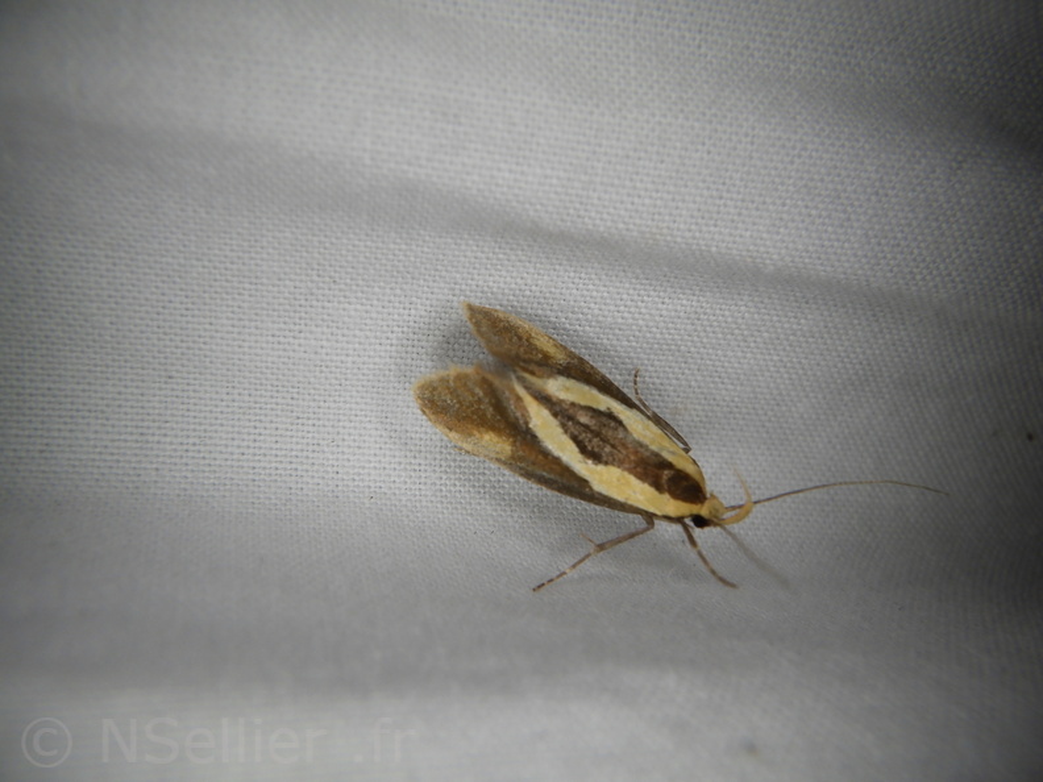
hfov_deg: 54.0
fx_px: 1024
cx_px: 522
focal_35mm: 34
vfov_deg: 41.8
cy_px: 391
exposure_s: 1/500
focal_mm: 6.1
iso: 125
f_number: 4.6
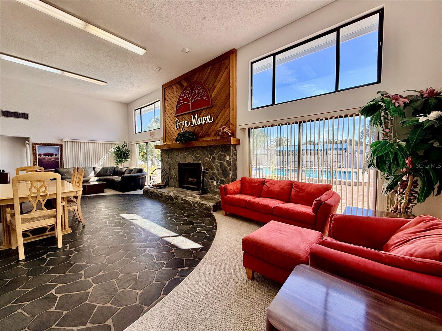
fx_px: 179
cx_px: 221
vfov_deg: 85.7
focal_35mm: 14
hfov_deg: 102.1
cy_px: 166
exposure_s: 1/315
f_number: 2.2
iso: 64
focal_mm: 2.22
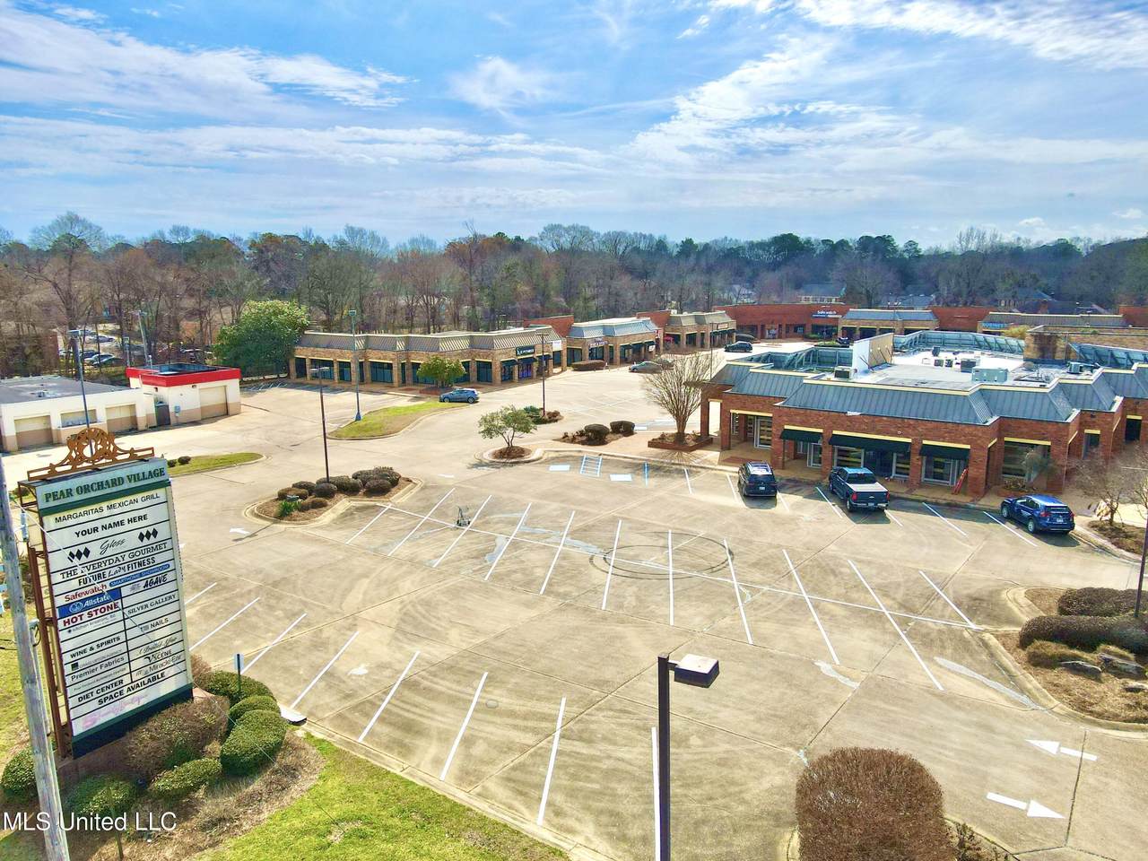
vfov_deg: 56.8
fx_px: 796
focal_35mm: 24
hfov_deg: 71.6
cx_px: 574
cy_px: 430
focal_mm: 4.5
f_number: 2.8
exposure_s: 1/1250
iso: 100
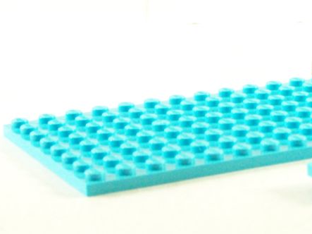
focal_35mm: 155
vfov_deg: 9.5
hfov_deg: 12.7
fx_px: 1397
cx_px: 266
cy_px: 11
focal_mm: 11.1
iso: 400
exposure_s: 1/60
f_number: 3.2
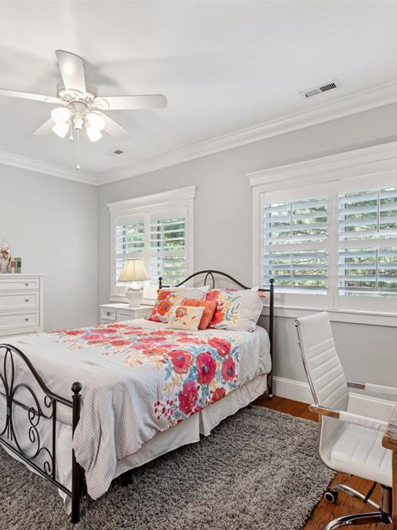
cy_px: 269
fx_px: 337
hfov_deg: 61.0
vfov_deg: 76.4
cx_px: 186
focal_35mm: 22
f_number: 11
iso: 100
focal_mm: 15
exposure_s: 1.6
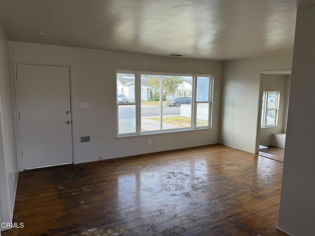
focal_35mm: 24
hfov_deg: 71.6
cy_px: 118
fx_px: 218
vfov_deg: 56.8
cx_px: 158
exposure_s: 1/179
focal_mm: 6.76
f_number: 1.78
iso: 80
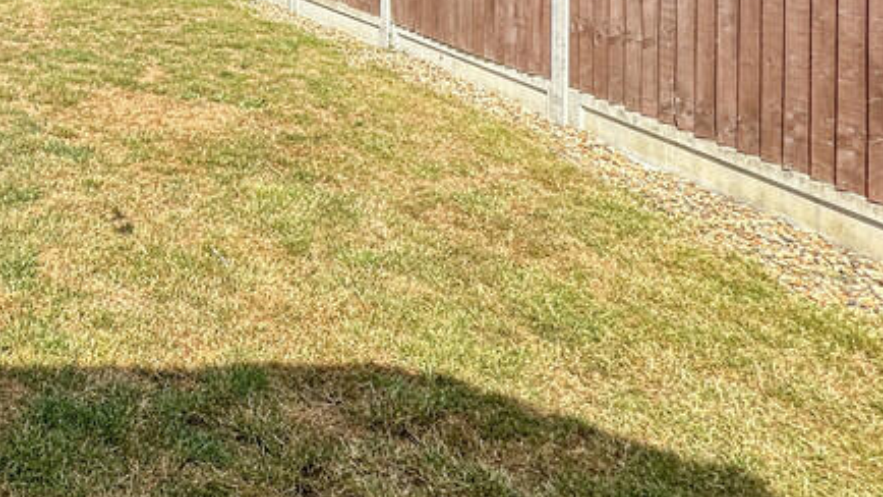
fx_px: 843
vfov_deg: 29.6
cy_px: -49
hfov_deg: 41.9
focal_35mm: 36
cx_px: -118
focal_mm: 2.22
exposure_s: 1/1250
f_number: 2.2
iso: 50
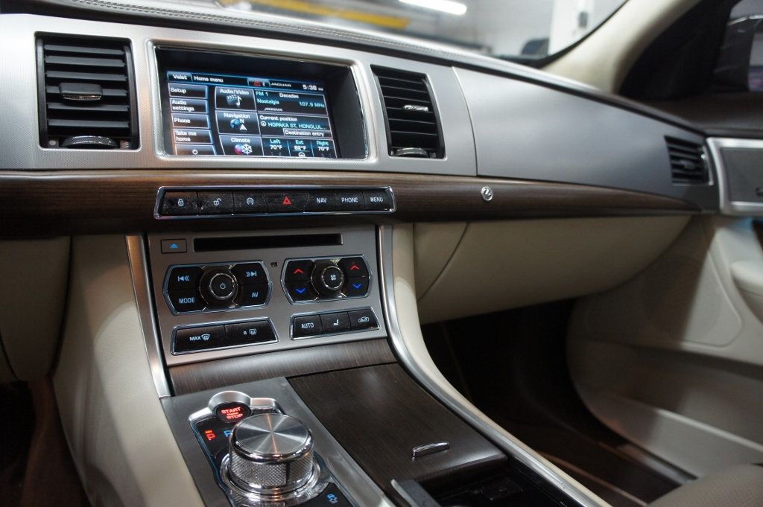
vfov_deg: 47.9
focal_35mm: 27
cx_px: 382
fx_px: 572
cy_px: 254
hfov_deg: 67.4
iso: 800
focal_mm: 18
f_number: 3.5
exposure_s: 1/30
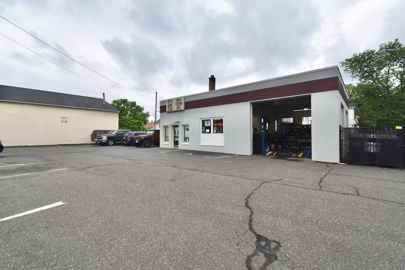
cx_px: 202
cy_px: 135
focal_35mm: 15
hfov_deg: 100.4
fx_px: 169
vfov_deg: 77.3
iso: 125
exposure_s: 1/250
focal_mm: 10
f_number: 8
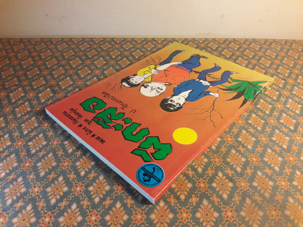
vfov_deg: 49.7
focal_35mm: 28
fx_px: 245
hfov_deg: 63.4
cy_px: 114
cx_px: 152
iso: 64
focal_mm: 3.7
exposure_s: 1/33
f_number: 1.9
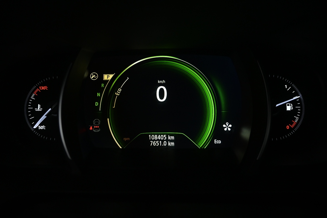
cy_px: 109
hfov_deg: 59.5
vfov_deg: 41.7
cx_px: 164
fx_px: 286
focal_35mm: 32
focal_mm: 21
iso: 1600
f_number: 4.5
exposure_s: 1/80
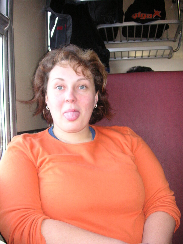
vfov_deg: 50.1
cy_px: 122
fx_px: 261
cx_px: 92
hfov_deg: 38.7
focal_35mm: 37
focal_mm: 6.1
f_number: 2.8
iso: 160
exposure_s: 1/60
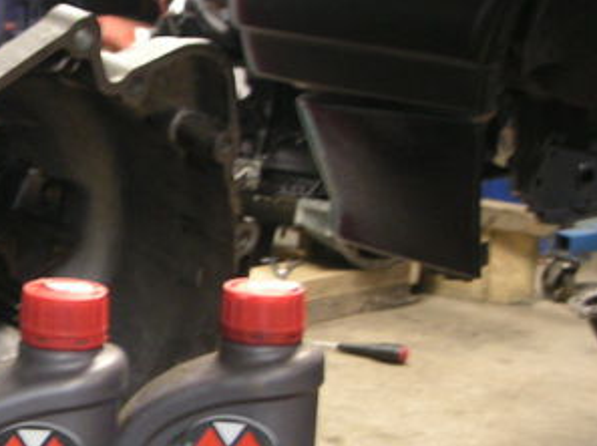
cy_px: 336
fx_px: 1412
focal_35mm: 82
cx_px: 6
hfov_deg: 22.9
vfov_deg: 17.8
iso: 100
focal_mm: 6
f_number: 2.8
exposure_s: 1/4
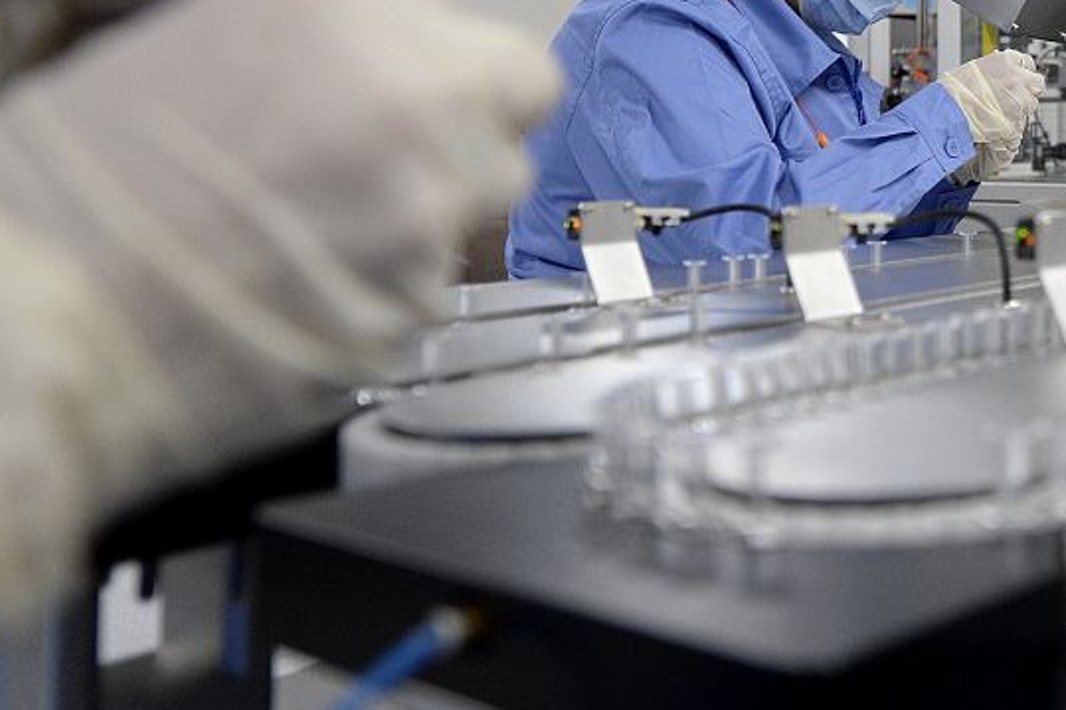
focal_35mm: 49
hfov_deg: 36.3
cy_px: 23
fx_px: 1450
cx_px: 1064
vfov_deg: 26.3
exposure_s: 1/400
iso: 2500
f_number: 2.8
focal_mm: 22
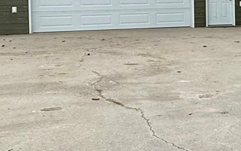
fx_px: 486
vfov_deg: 17.2
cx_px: 256
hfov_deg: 26.0
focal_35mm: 74
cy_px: -2
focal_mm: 2.22
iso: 64
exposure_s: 1/1145
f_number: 2.2
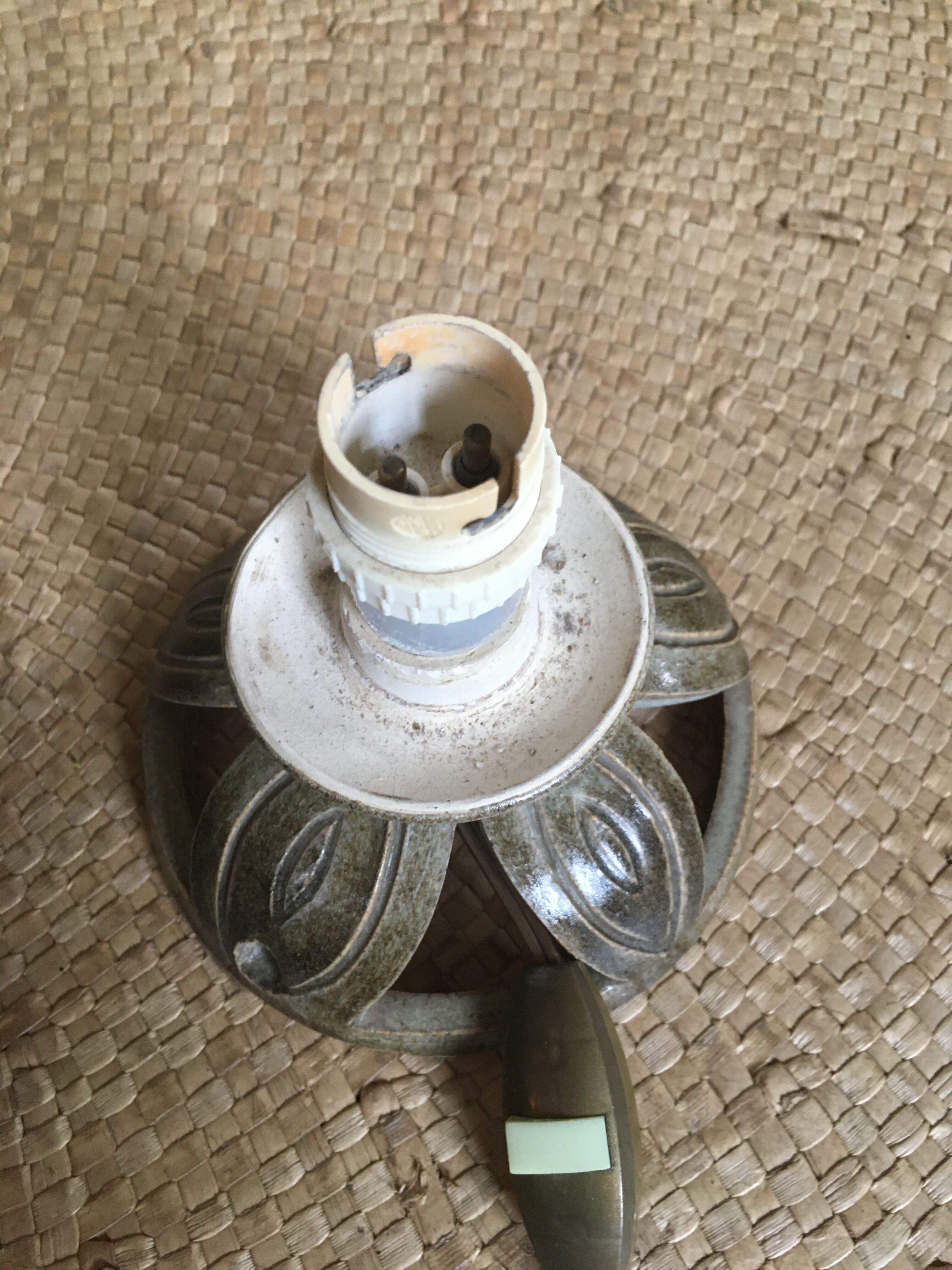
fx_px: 1063
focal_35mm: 29
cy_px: 635
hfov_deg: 48.2
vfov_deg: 61.7
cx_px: 476
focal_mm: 4.15
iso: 160
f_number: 2.2
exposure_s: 1/33
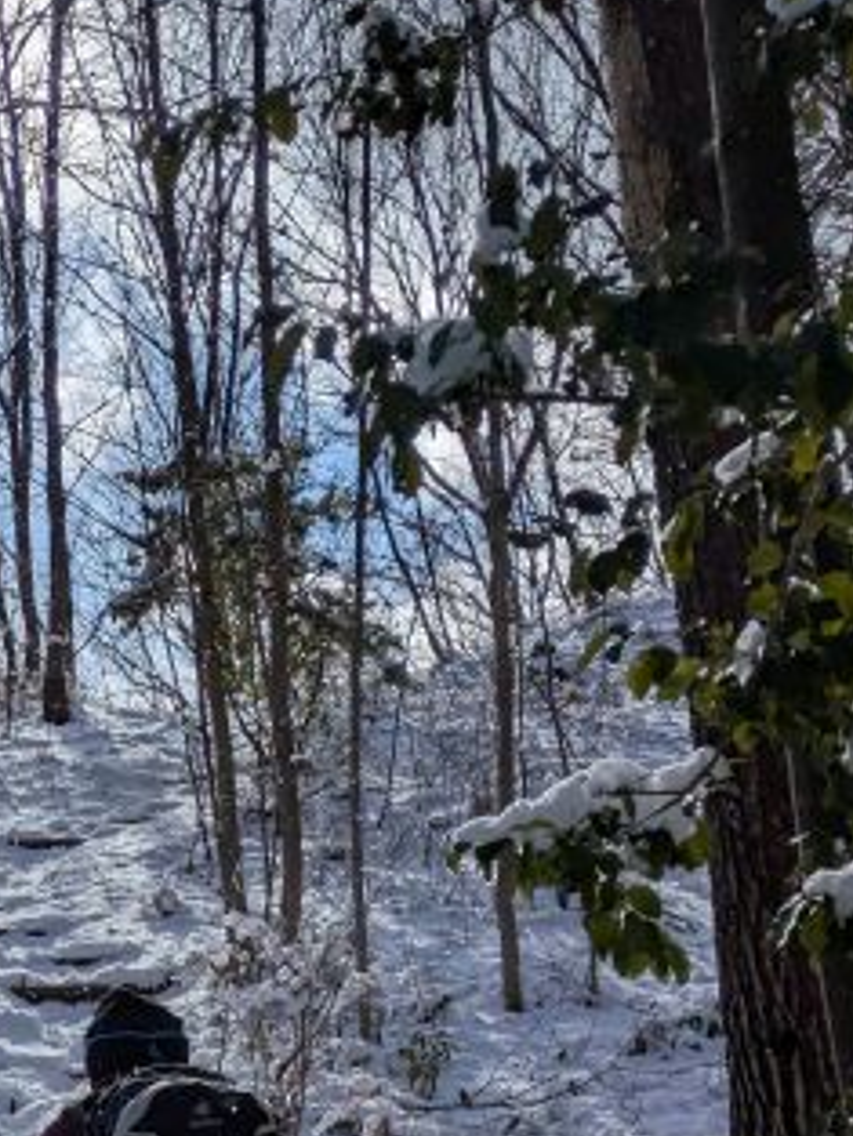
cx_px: 134
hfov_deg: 20.2
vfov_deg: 26.4
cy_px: 940
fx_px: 2364
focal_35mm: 72
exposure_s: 1/10101
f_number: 1.89
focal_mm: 5.43
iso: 80
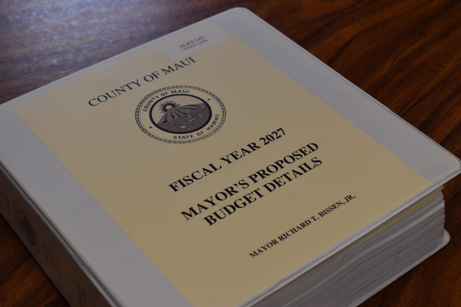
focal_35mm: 68
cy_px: 154
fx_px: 865
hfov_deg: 29.9
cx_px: 230
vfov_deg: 20.2
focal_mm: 45
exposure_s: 1/125
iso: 250
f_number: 5.6
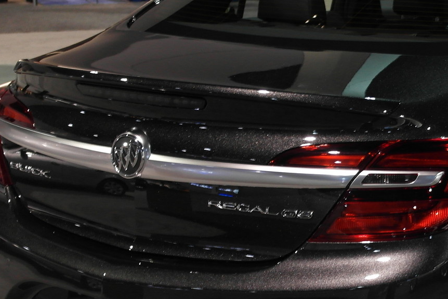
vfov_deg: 15.7
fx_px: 1083
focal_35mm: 87
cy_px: 170
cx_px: 417
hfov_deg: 22.7
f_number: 3.5
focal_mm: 20
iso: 400
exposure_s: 1/20
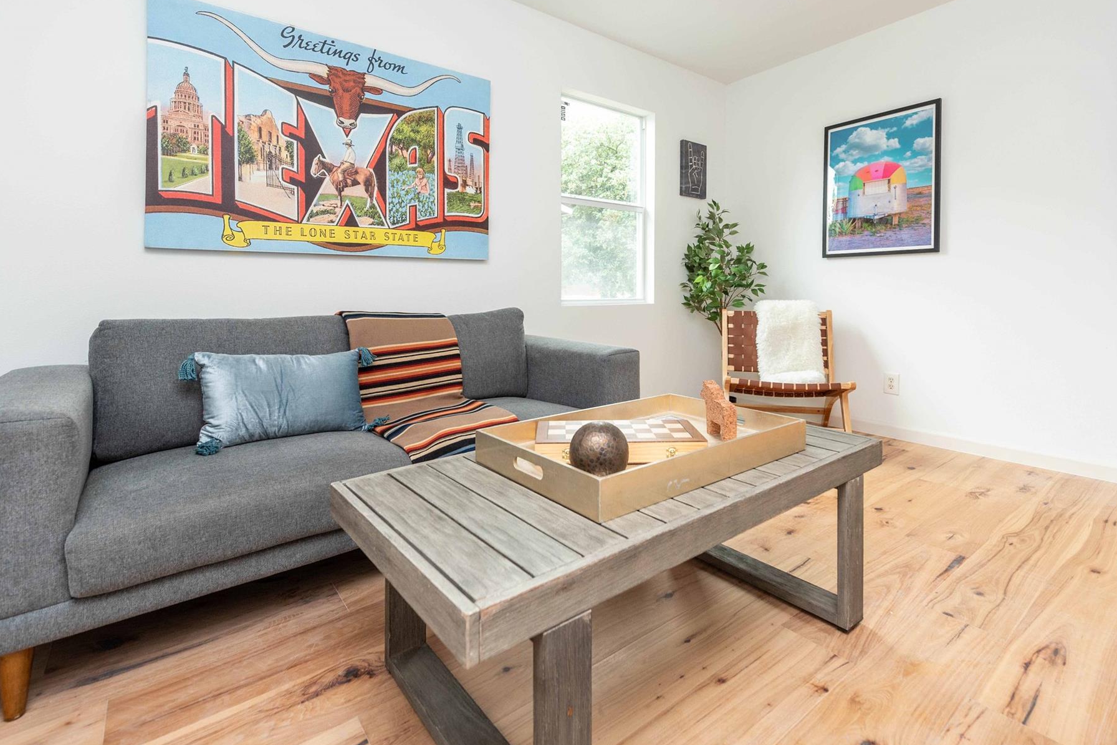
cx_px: 587
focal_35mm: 16
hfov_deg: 96.6
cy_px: 337
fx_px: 496
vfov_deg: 73.6
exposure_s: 1/80
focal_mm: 14
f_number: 4
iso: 800
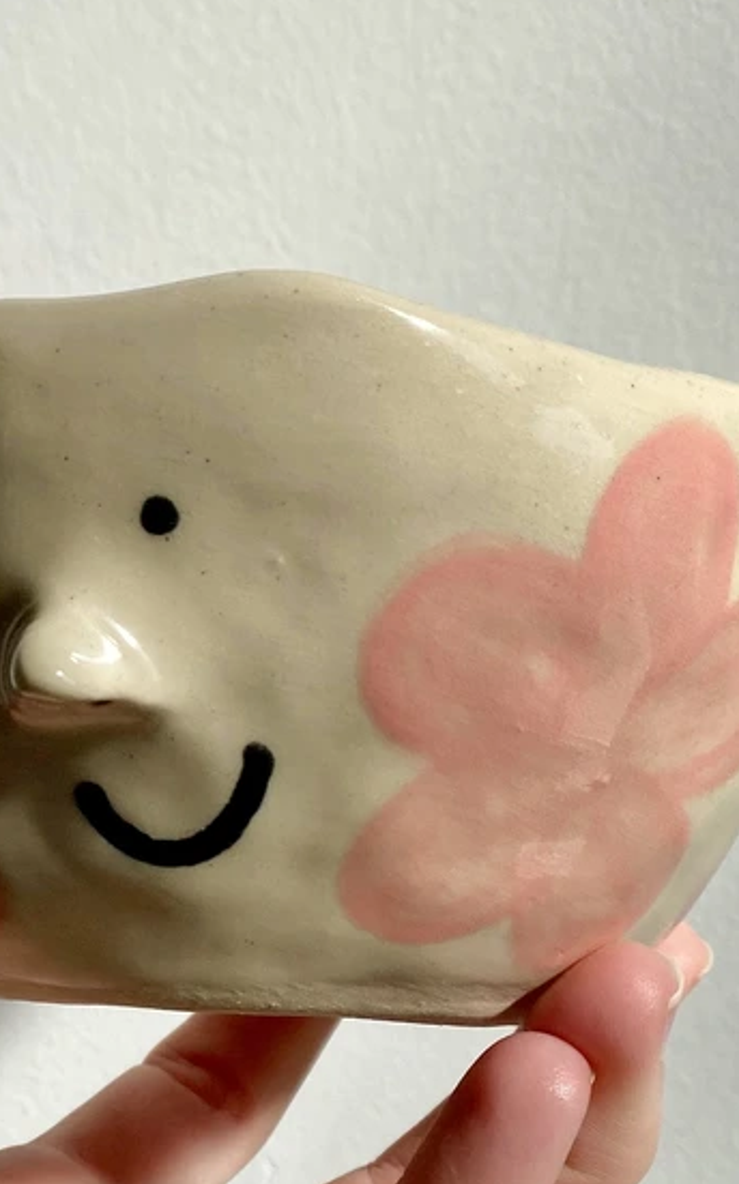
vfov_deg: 45.2
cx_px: 249
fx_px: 1419
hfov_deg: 29.0
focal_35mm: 44
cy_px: 655
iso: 32
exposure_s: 1/1961
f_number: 1.8
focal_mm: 4.25
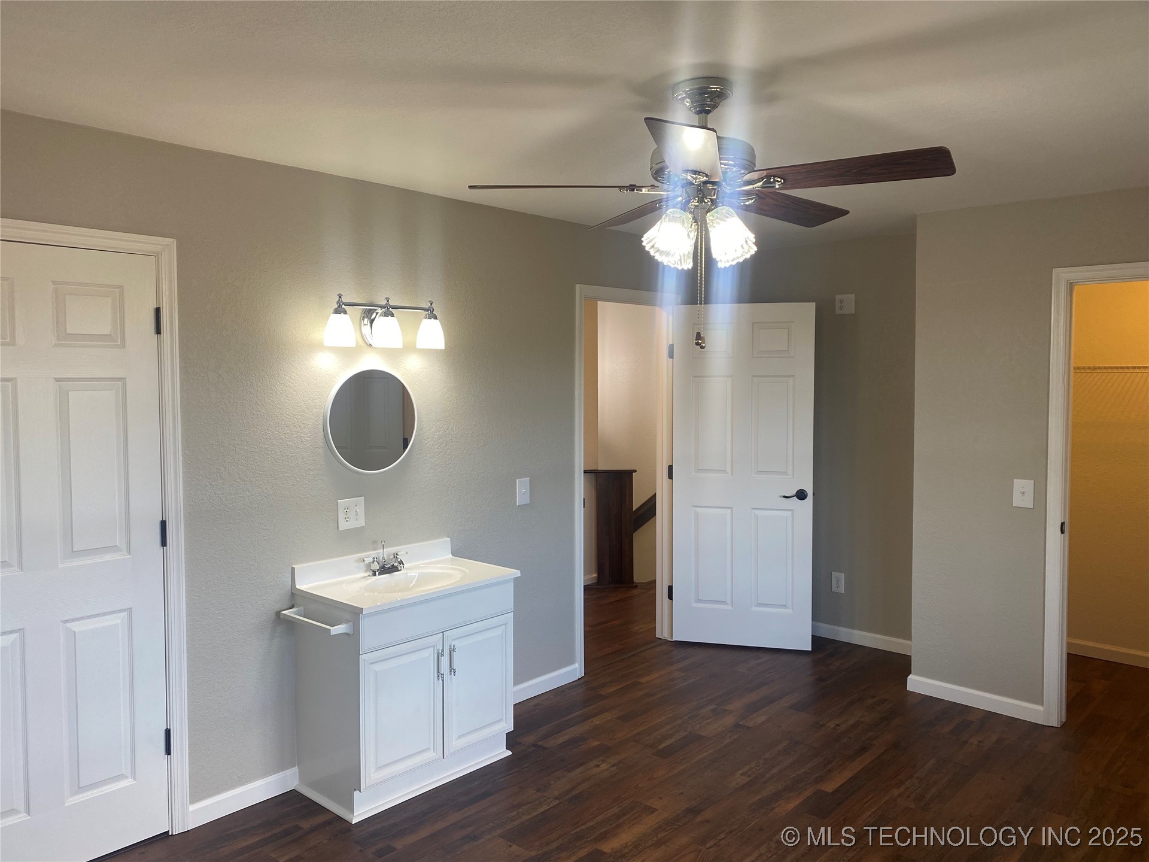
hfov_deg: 67.3
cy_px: 431
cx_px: 574
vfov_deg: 53.1
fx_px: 863
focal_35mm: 26
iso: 64
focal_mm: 4.25
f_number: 1.8
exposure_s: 1/120
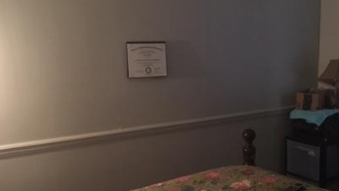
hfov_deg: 41.2
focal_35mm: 50
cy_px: 130
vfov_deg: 23.8
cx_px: 196
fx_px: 449
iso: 320
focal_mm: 4.15
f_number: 2.2
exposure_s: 1/15
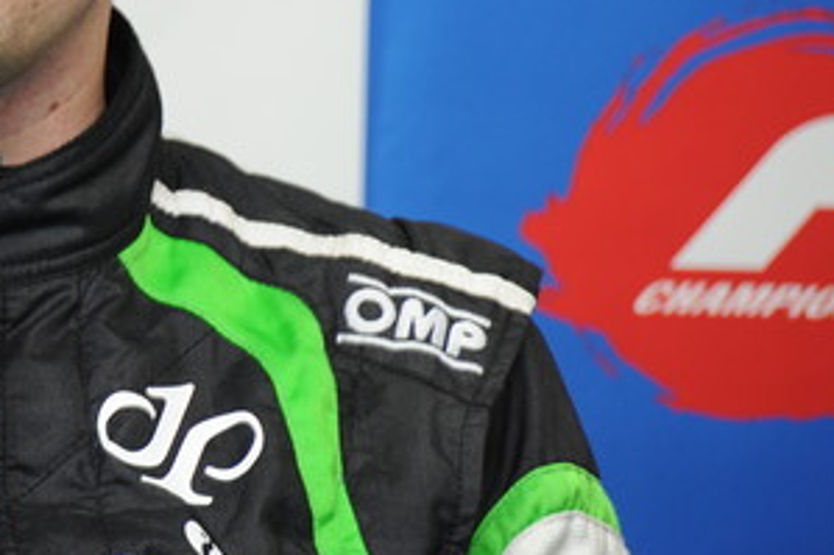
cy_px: 50
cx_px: -86
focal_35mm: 482
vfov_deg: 2.8
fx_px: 11160
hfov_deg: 4.3
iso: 800
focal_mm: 200
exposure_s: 1/60
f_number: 6.7
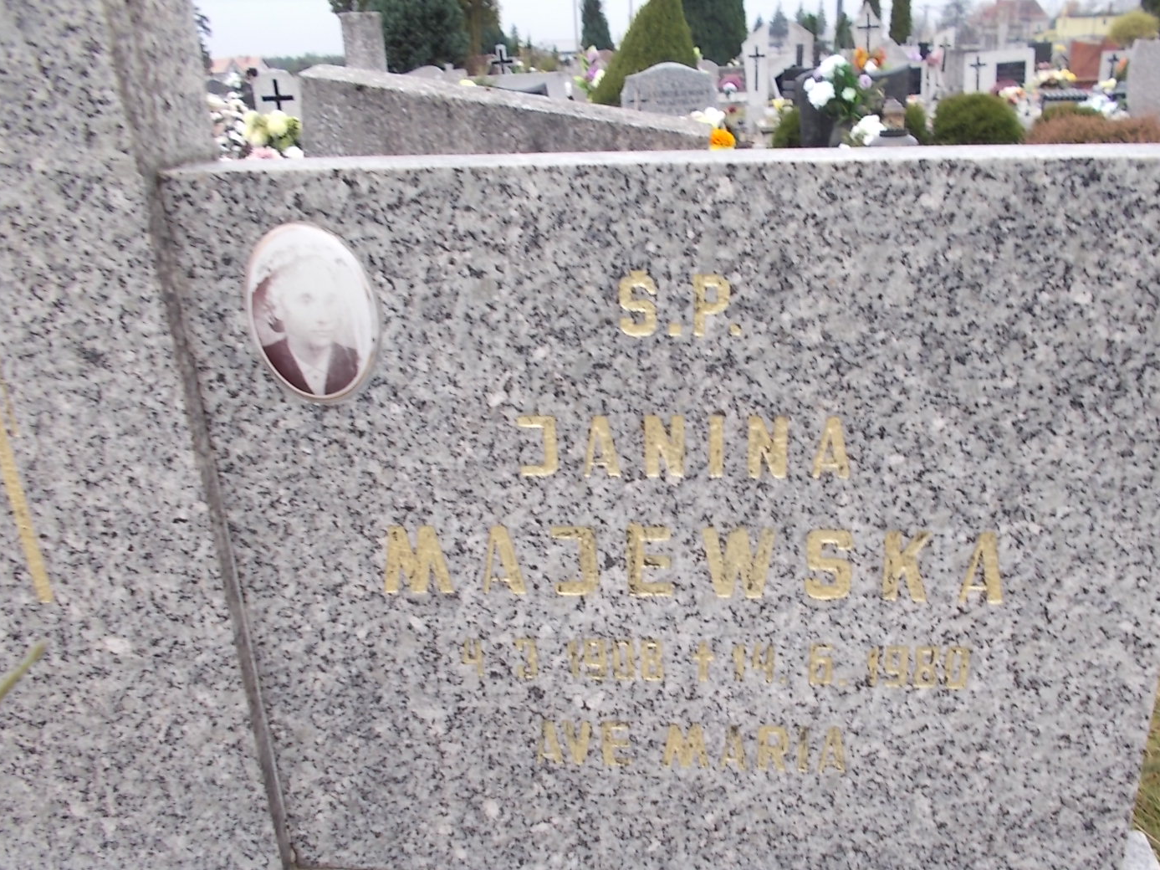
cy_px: 489
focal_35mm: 30
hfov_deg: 59.7
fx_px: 1005
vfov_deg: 46.7
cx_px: 665
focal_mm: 4.6
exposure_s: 1/40
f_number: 3.2
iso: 80
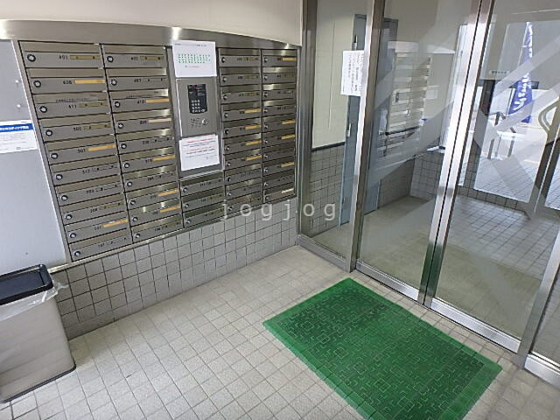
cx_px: 280
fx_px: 340
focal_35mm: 21
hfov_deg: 79.0
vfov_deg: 63.4
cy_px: 210
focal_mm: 3.7
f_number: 3.5
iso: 320
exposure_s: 1/30
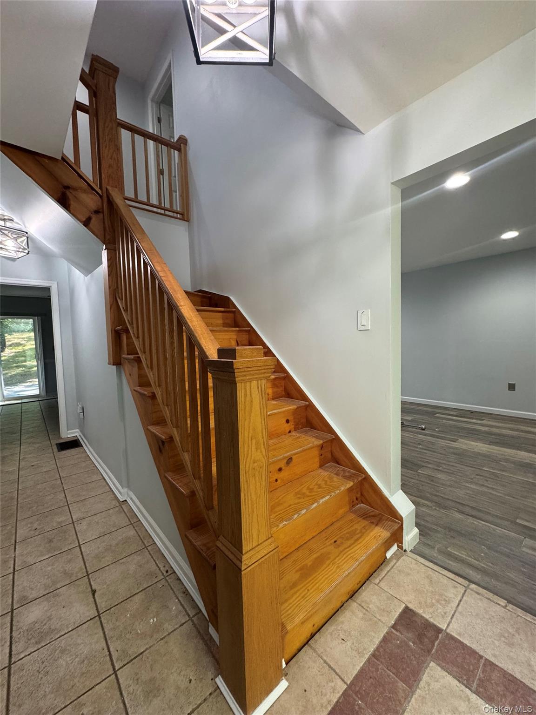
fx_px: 289
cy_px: 358
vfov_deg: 102.1
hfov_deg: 85.7
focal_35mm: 14
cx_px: 268
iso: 320
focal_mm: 2.22
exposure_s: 1/120
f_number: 2.2
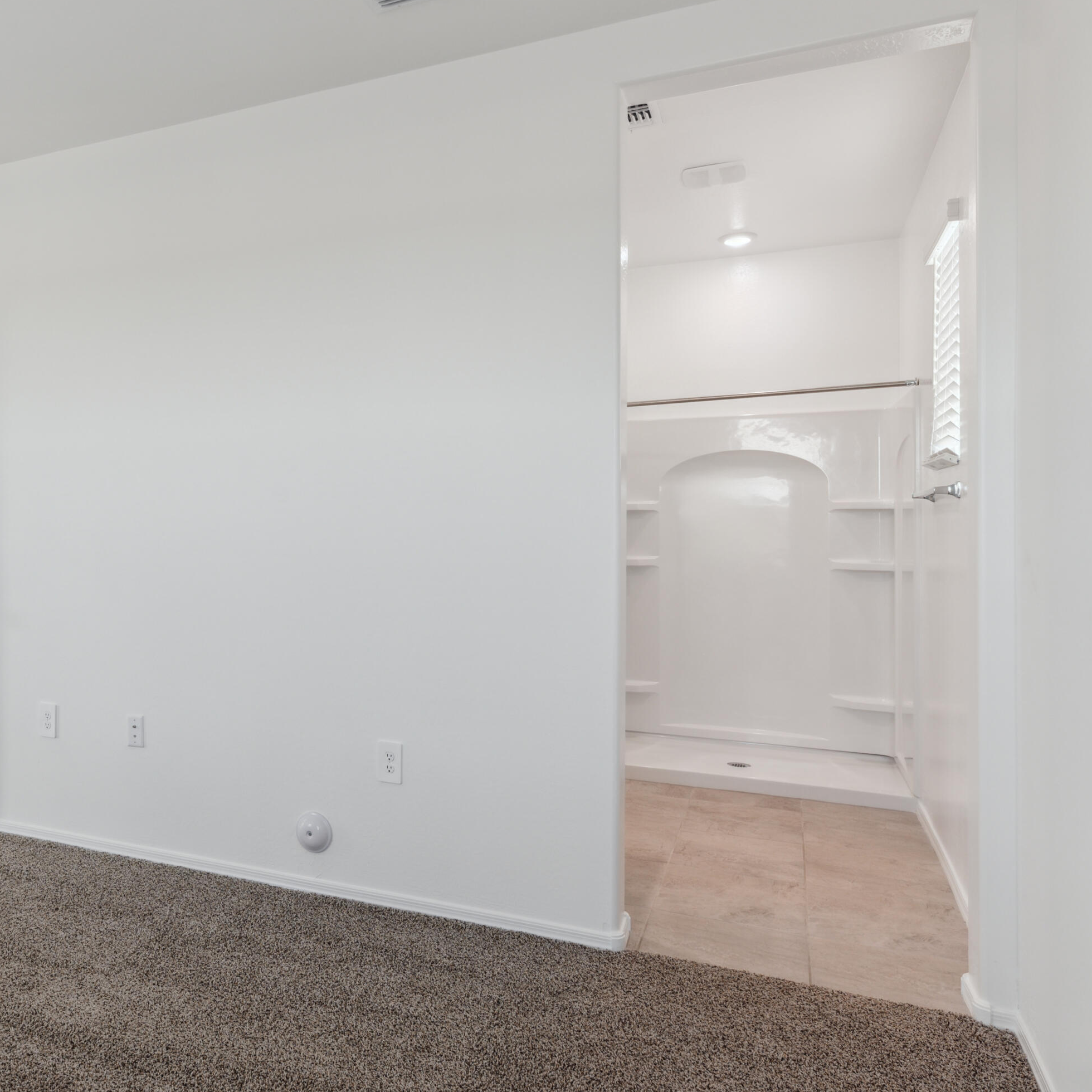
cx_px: 325
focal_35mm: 26
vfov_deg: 60.9
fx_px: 928
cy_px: 544
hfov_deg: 58.9
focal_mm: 20
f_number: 8
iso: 320
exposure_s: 1/30
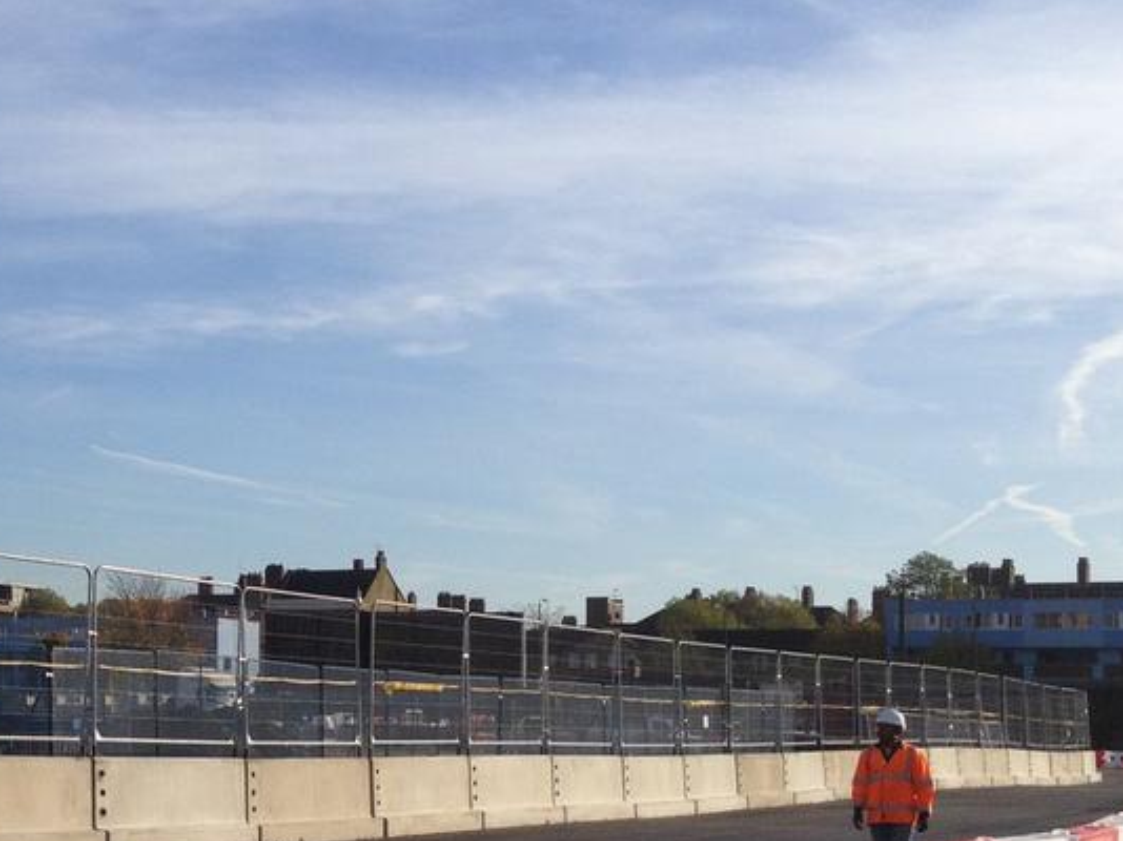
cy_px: 633
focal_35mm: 70
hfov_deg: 26.8
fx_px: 2270
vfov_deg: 20.8
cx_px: 115
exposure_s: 1/2404
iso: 50
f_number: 2.4
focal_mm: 4.28
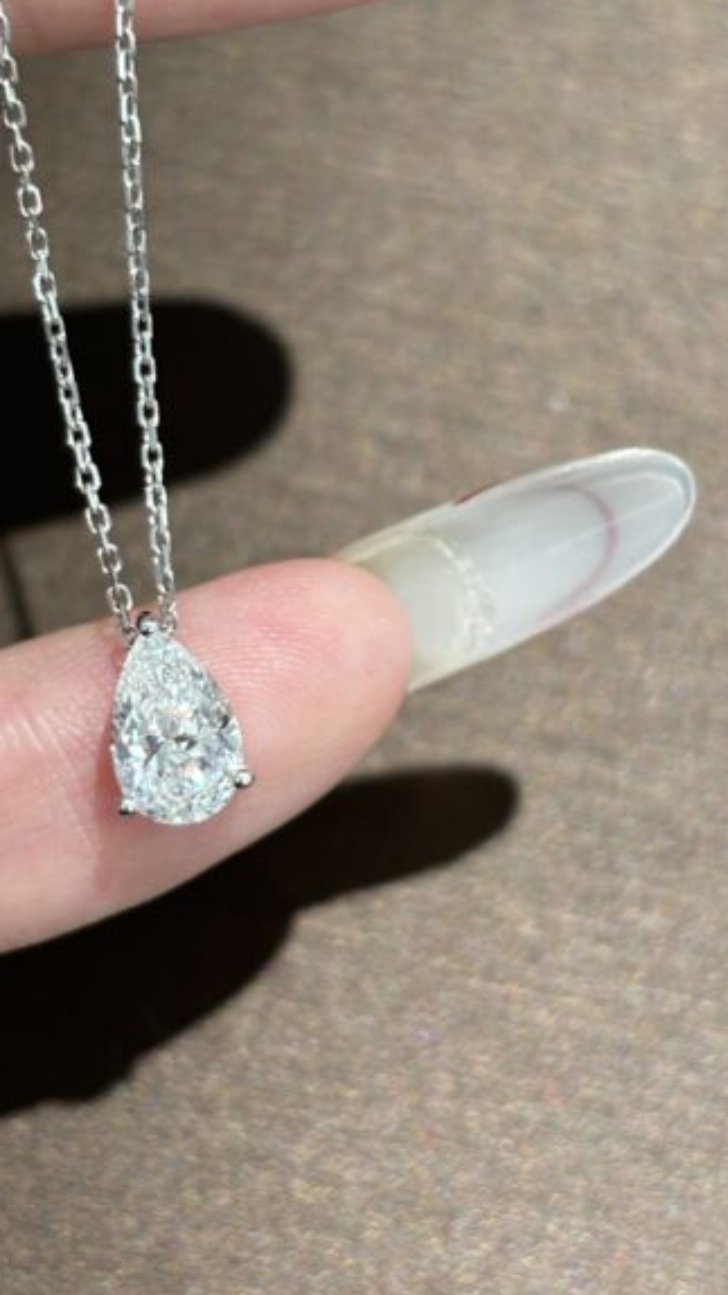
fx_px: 2710
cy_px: 483
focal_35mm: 79
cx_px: 257
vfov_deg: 26.8
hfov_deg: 15.3
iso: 40
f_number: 1.6
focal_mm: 5.96
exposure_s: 1/100
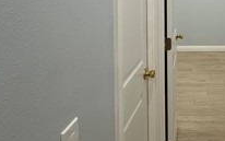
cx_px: 214
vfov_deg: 25.5
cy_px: -22
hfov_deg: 39.4
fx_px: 282
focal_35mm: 46
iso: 125
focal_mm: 2.22
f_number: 2.2
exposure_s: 1/120
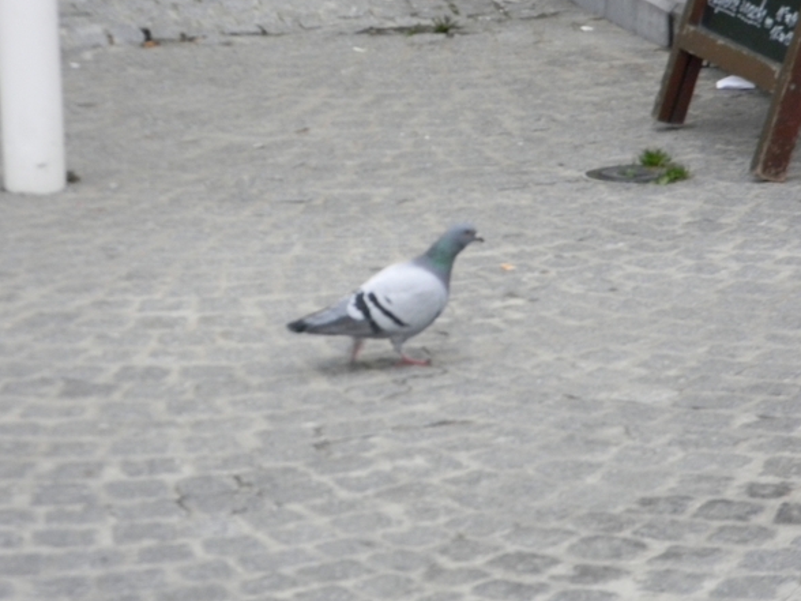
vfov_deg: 9.8
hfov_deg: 13.1
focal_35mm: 151
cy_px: 300
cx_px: 395
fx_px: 3494
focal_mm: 26.8
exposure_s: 1/72
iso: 400
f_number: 5
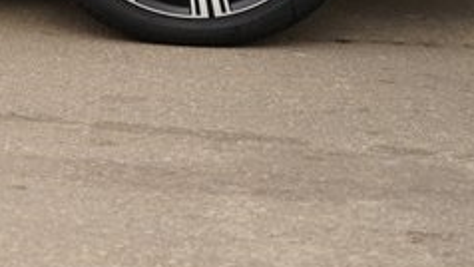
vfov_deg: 6.8
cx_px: -339
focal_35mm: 171
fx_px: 2150
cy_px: -298
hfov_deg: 11.8
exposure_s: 1/2000
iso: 100
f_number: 2.2
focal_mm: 38
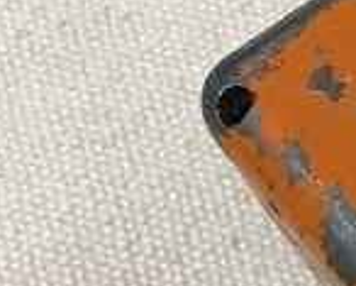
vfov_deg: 7.9
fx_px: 2056
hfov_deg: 8.1
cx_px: 1139
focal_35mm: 195
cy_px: 54
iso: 125
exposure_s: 1/33
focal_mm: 4.15
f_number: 2.2
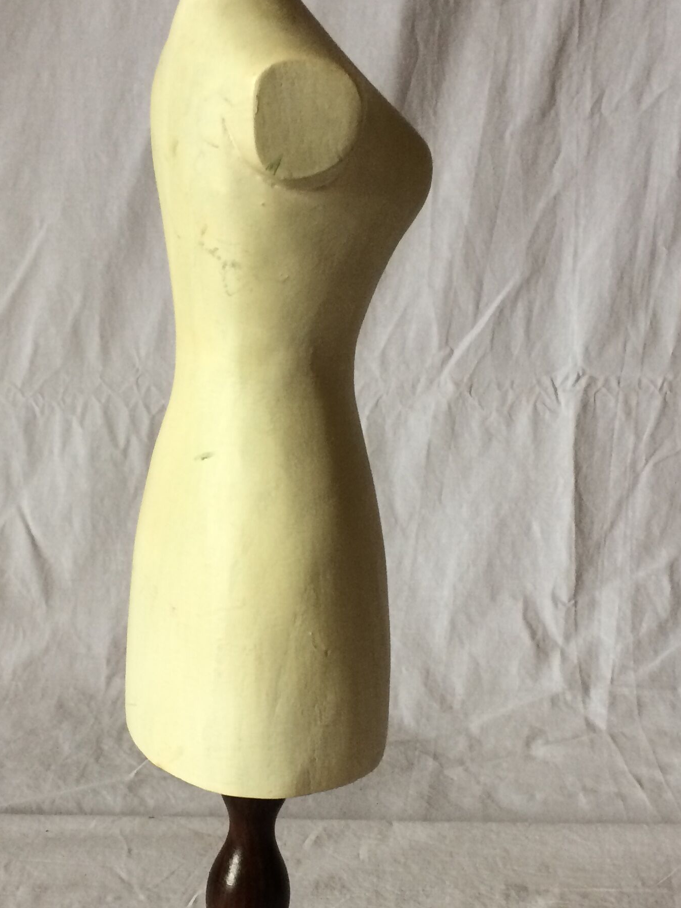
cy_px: 566
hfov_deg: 27.5
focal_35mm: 53
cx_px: 279
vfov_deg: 36.0
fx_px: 1391
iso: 80
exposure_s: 1/33
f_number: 2.2
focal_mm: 4.15
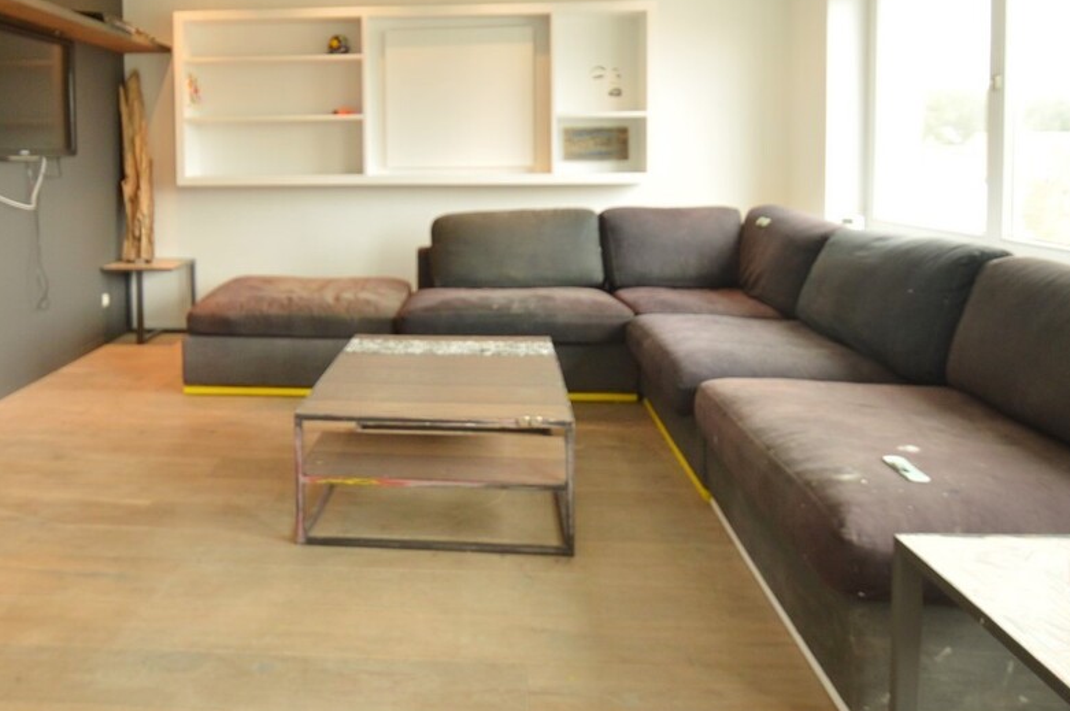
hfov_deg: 68.9
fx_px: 772
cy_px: 179
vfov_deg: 47.6
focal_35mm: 26
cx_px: 439
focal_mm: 10
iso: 400
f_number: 4
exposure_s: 1/60
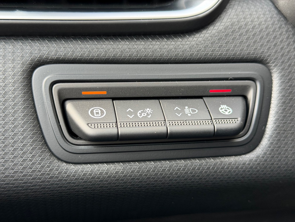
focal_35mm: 48
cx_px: 148
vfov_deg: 30.3
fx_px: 409
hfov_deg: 39.7
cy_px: 111
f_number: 1.78
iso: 125
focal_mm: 6.76
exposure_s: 1/171
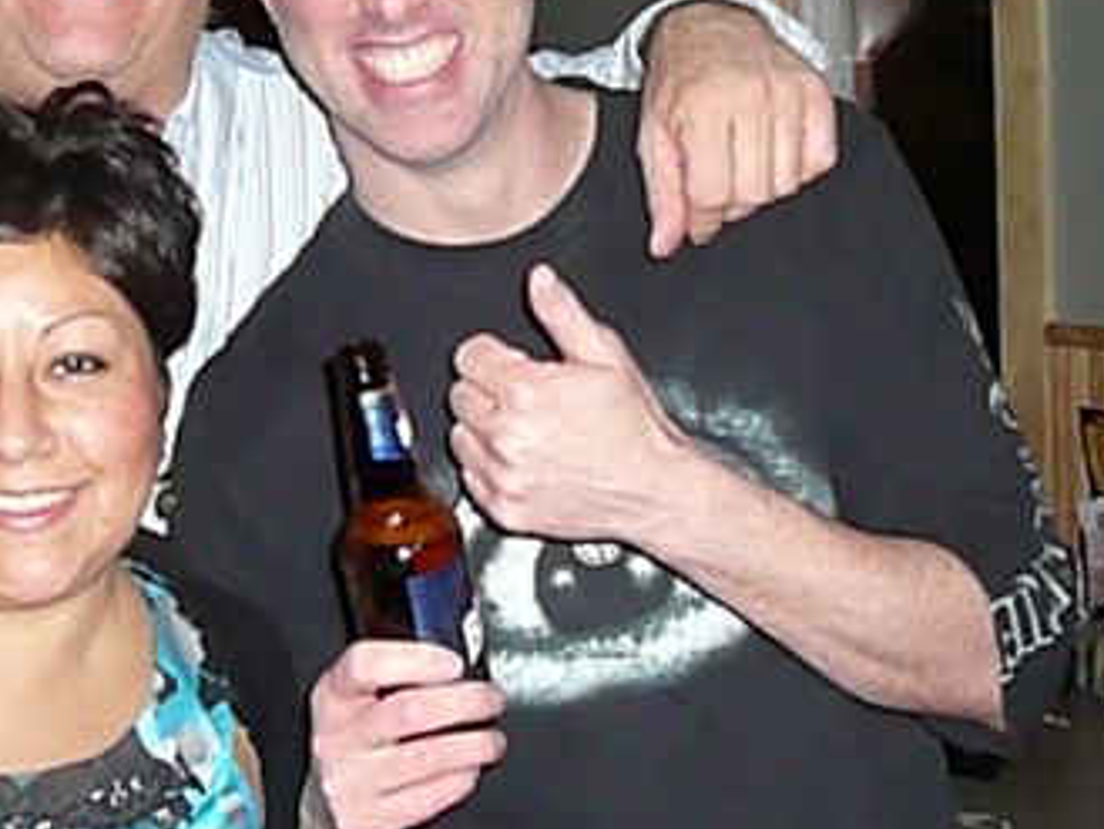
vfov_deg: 21.5
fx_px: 2169
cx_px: 372
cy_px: 275
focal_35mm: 68
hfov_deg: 28.4
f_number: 2.8
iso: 800
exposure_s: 1/30
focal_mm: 5.2
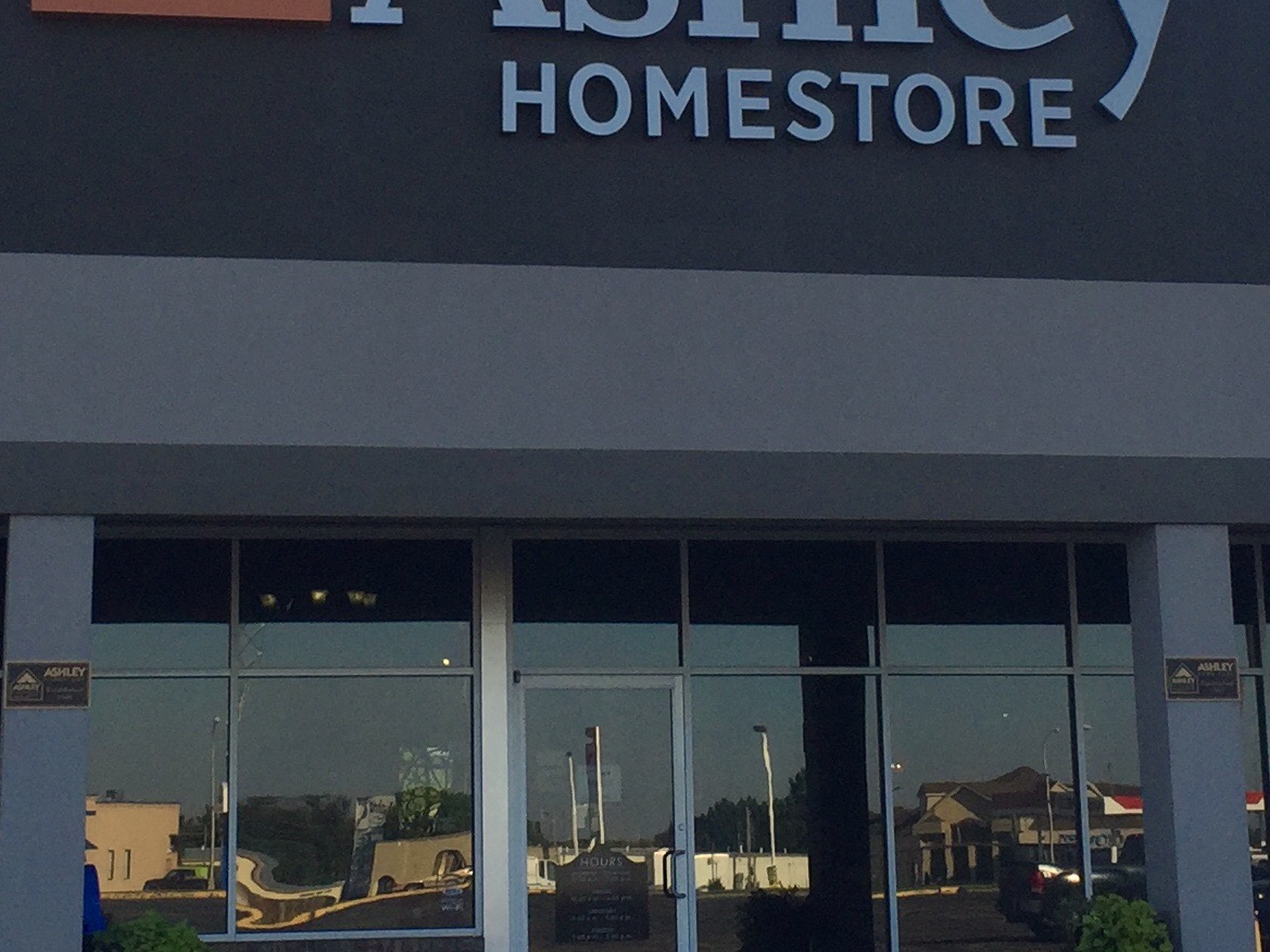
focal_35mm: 81
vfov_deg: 18.0
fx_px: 2971
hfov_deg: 24.1
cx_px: 511
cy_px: 192
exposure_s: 1/1799
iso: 32
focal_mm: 4.15
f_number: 2.2
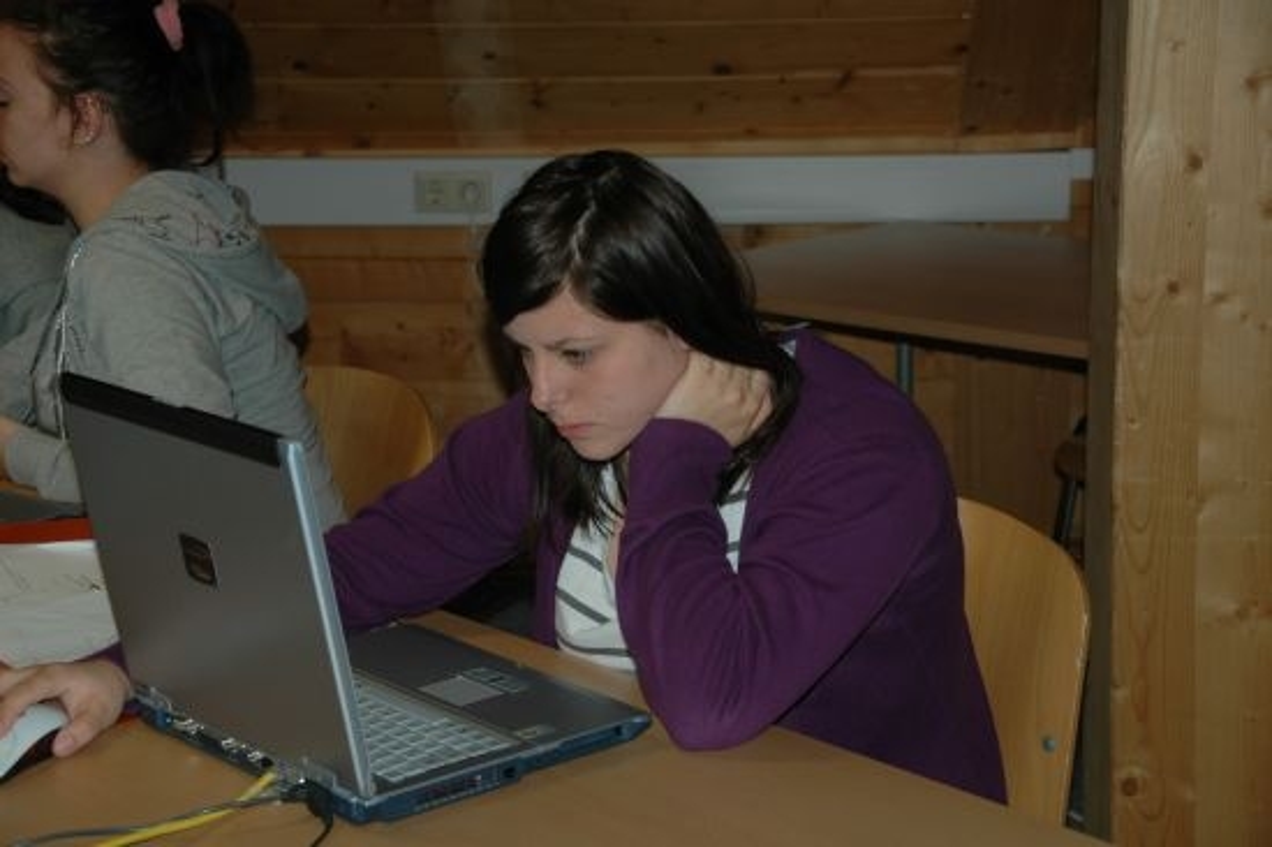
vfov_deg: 20.1
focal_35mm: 68
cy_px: 424
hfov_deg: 29.9
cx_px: 636
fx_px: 2383
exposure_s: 1/60
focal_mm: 45
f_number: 4.8
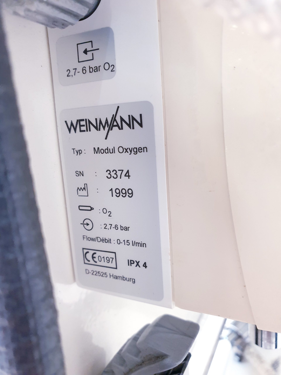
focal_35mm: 26
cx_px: 140
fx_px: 281
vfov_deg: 67.3
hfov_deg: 53.1
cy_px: 188
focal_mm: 4.3
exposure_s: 1/33
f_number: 2.4
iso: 320
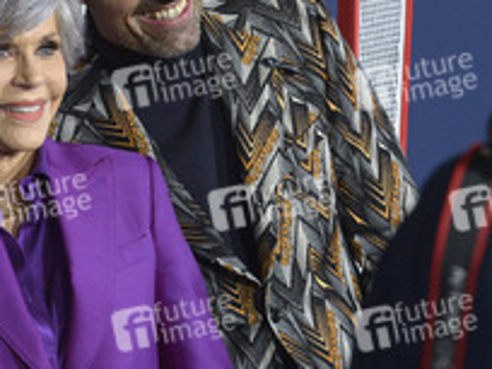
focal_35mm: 287
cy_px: 142
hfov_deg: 6.9
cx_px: -36
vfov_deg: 5.2
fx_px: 4079
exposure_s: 1/320
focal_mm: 135
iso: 2000
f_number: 6.3
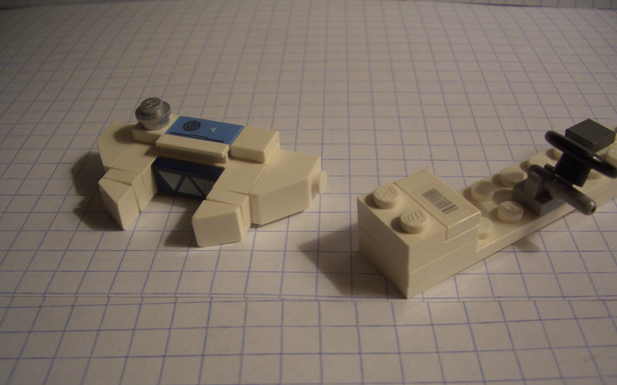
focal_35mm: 38
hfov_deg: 51.5
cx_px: 305
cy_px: 215
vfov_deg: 33.5
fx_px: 639
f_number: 2.6
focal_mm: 5.8
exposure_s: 1/20
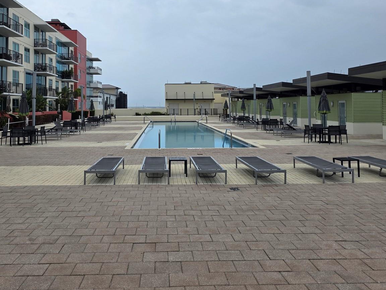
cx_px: 177
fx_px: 357
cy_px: 96
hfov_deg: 56.7
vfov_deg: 43.5
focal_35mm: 32
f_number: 1.7
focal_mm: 6.3
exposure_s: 1/3273
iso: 80
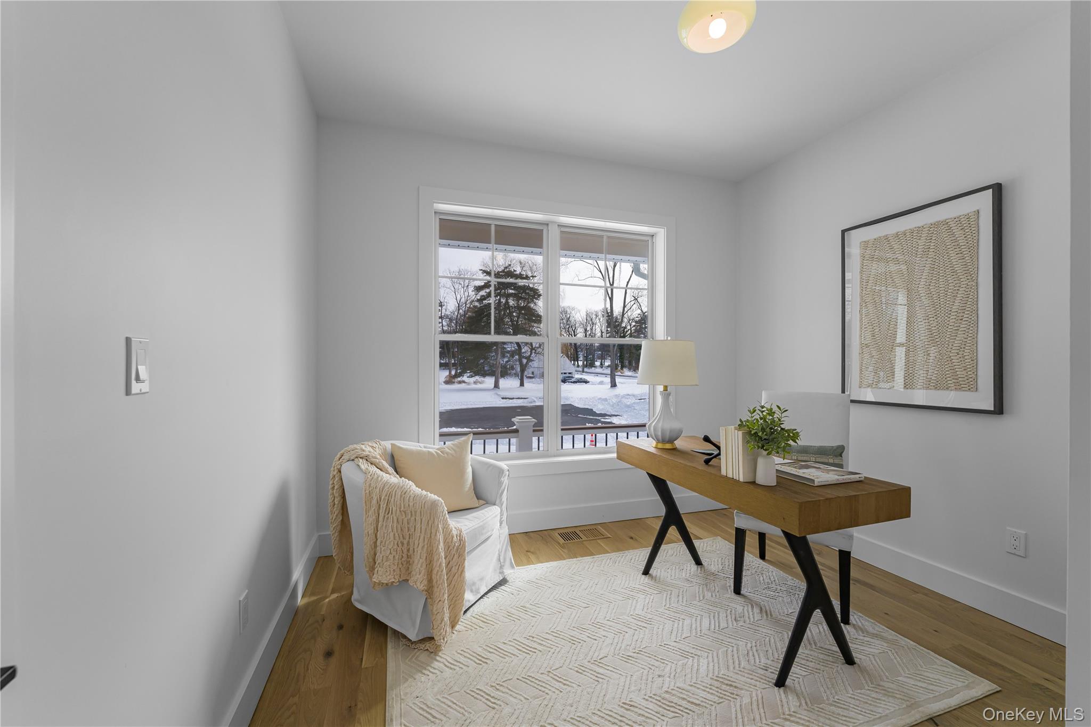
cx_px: 546
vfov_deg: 81.2
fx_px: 424
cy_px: 364
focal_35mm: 14
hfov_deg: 104.3
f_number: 9
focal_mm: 14
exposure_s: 1/100
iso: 250
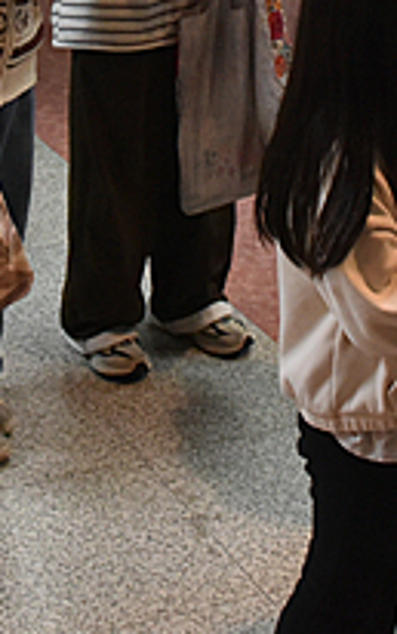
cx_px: 58
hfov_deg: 11.8
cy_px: -158
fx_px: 1919
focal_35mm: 111
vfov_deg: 17.7
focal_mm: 28
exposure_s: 1/125
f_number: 5.6
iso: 3200
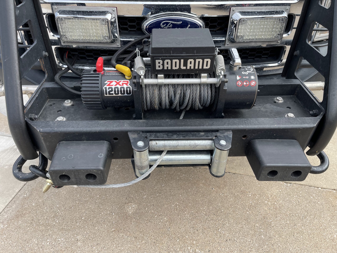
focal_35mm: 26
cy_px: 126
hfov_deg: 67.3
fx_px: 253
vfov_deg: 53.1
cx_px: 168
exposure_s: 1/807
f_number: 1.6
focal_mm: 5.1
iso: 32
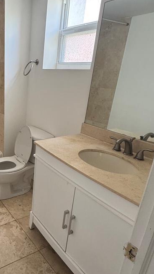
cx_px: 11
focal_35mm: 28
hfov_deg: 38.2
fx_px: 203
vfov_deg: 67.8
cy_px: 148
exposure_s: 1/99
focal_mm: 2.22
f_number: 2.2
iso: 250
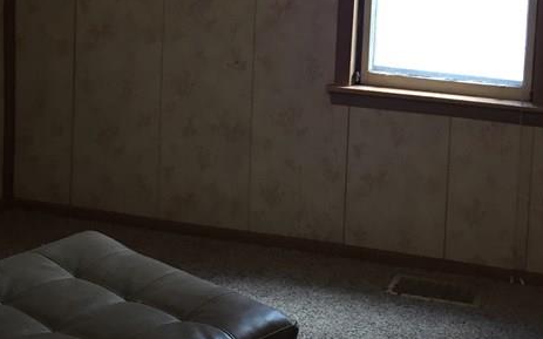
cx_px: 388
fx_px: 1006
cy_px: -5
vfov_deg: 18.6
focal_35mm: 68
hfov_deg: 29.9
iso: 100
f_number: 2.2
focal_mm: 4.15
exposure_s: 1/30
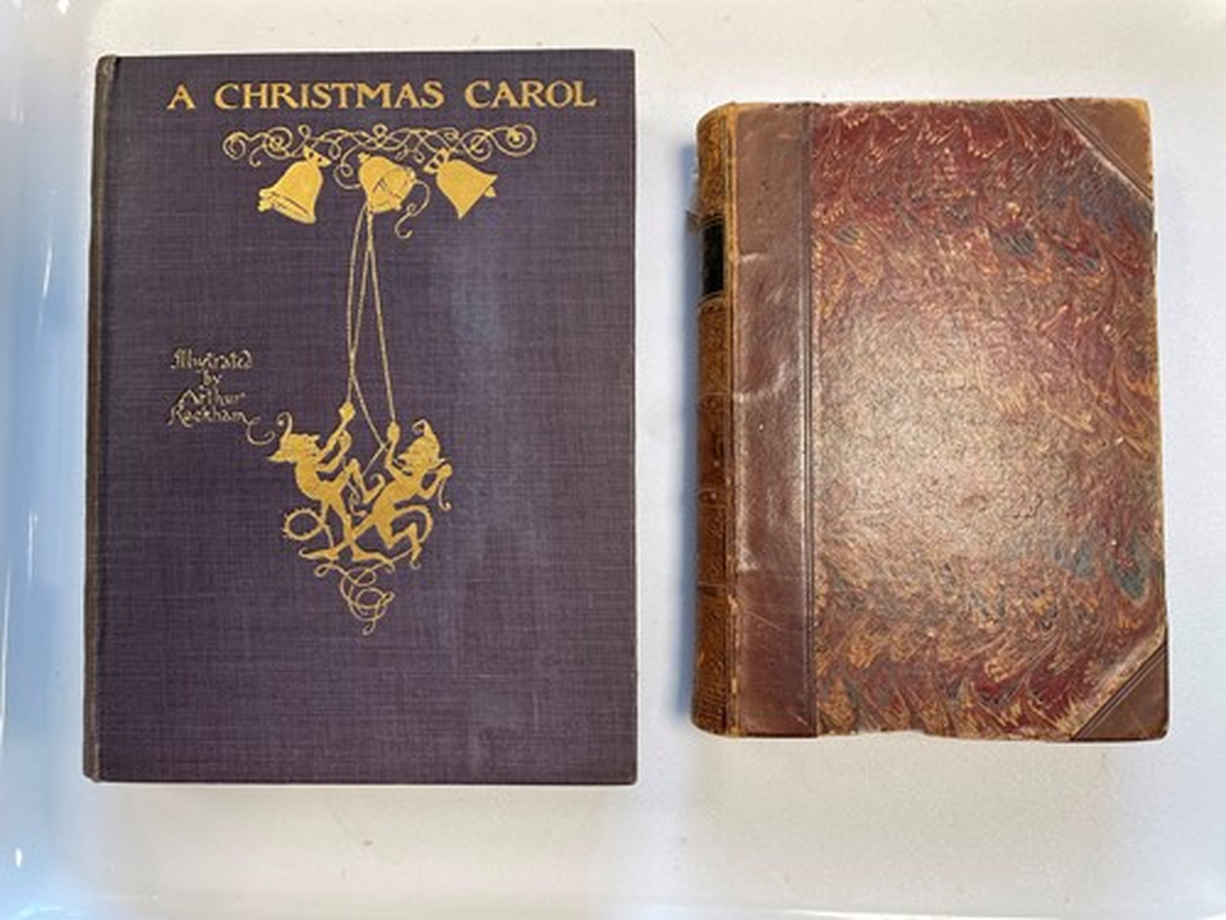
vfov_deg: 53.1
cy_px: 460
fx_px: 921
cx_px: 613
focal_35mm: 26
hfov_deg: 67.3
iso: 64
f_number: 1.6
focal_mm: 4.2
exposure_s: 1/100
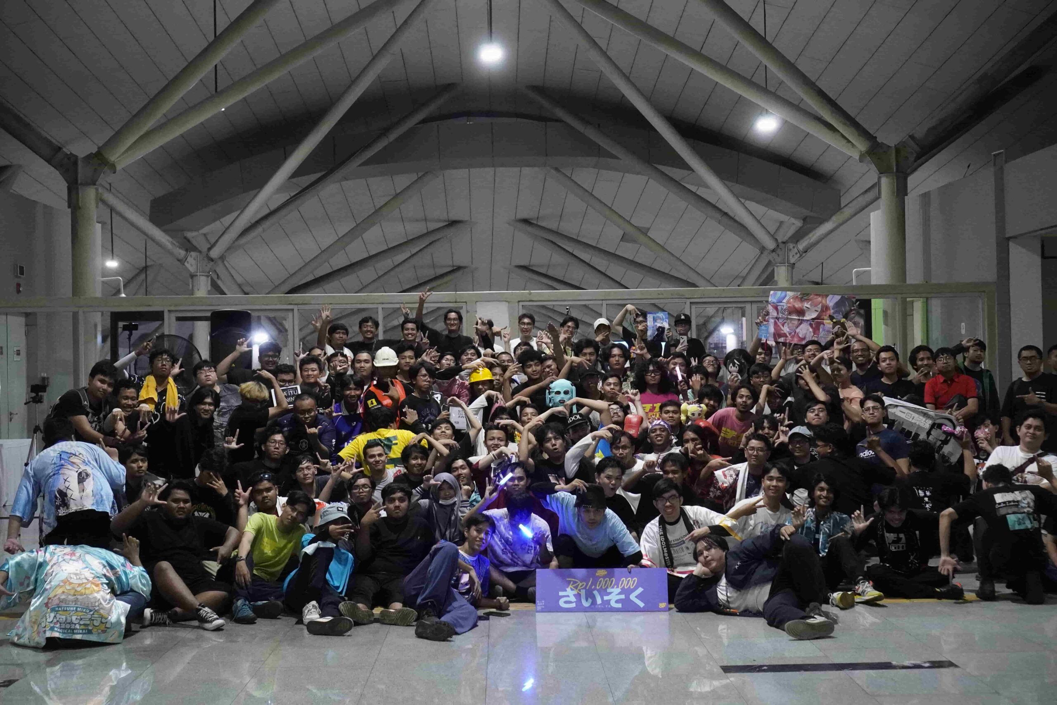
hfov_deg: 37.8
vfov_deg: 25.8
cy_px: 352
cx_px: 528
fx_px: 1541
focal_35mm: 52
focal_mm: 35
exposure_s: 1/400
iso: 6400
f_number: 3.5
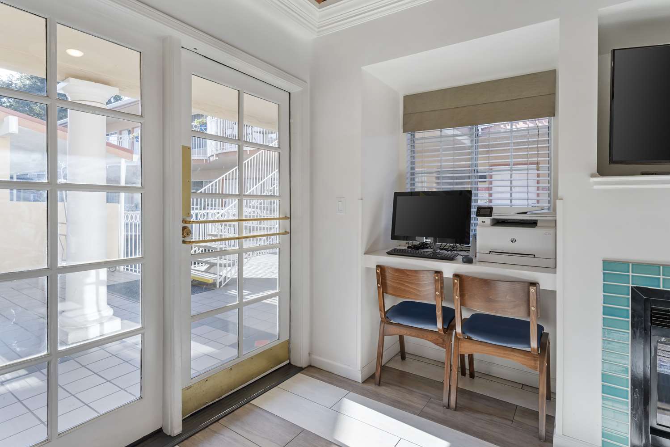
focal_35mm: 17
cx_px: 335
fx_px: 316
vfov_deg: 70.5
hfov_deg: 93.3
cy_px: 224
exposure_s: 1/160
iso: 400
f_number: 10
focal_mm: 17
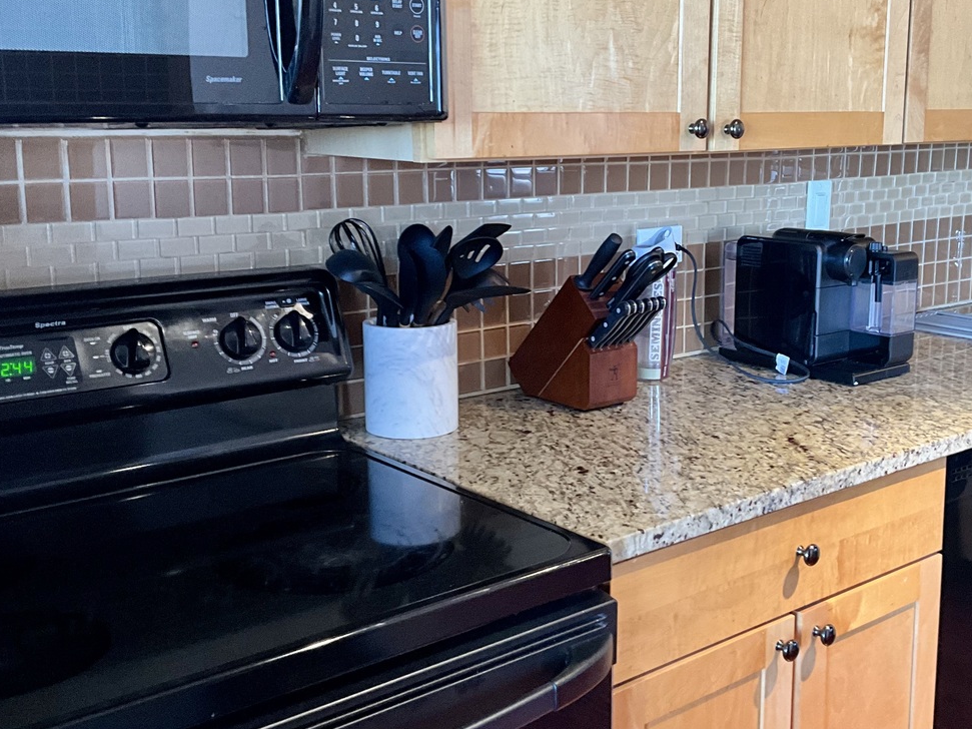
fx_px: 1207
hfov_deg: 43.6
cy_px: 341
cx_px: 597
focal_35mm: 43
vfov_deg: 33.6
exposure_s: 1/60
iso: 125
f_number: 1.8
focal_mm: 3
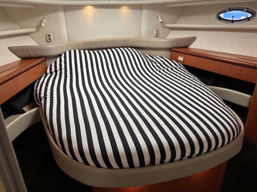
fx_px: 193
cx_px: 128
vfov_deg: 53.1
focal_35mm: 26
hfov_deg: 67.3
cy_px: 96
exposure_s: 1/121
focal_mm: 5.96
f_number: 1.6
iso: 64
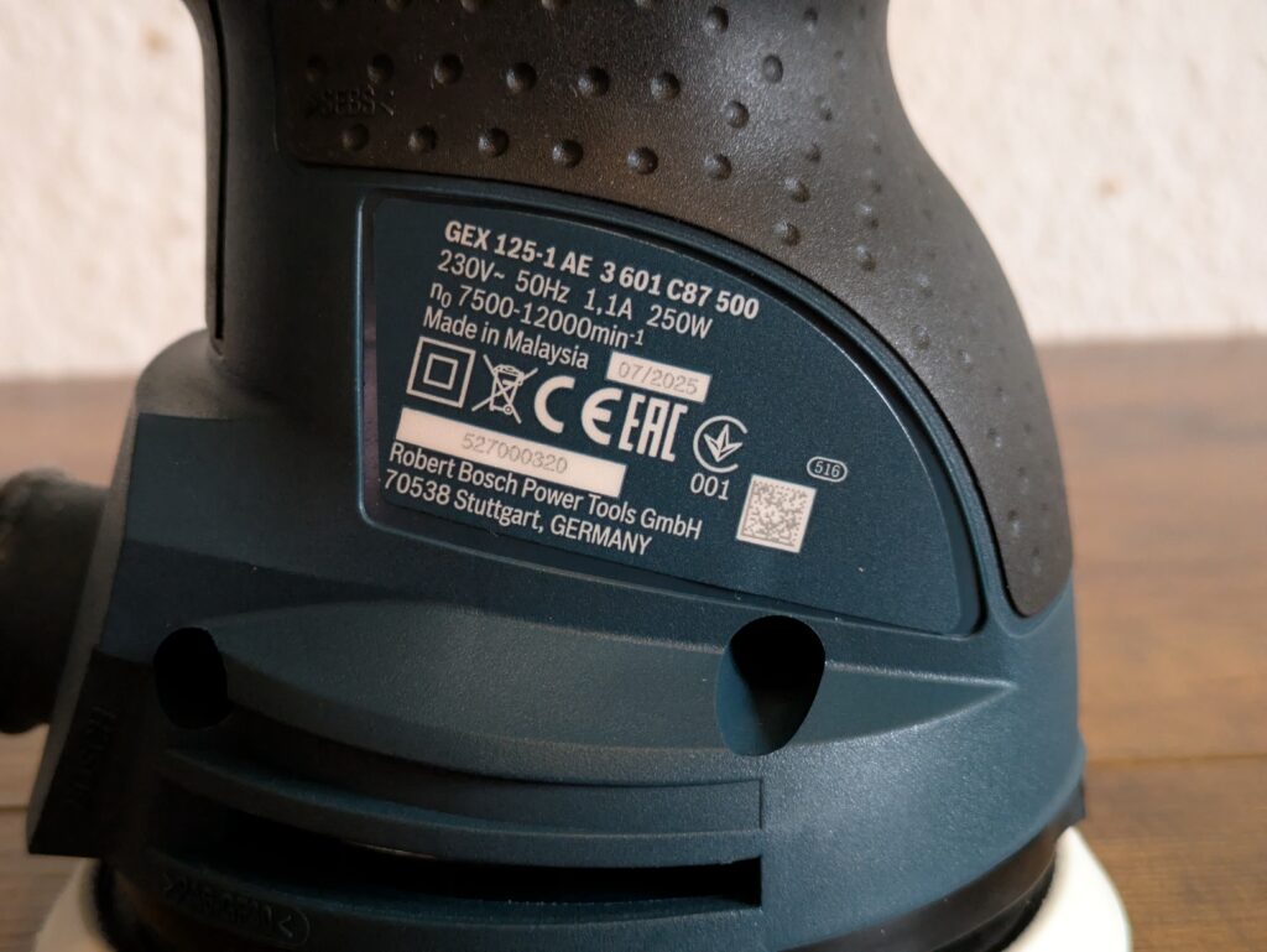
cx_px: 634
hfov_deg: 37.5
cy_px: 476
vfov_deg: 28.6
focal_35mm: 51
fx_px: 1868
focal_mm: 5.43
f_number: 1.89
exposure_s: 1/25
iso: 594
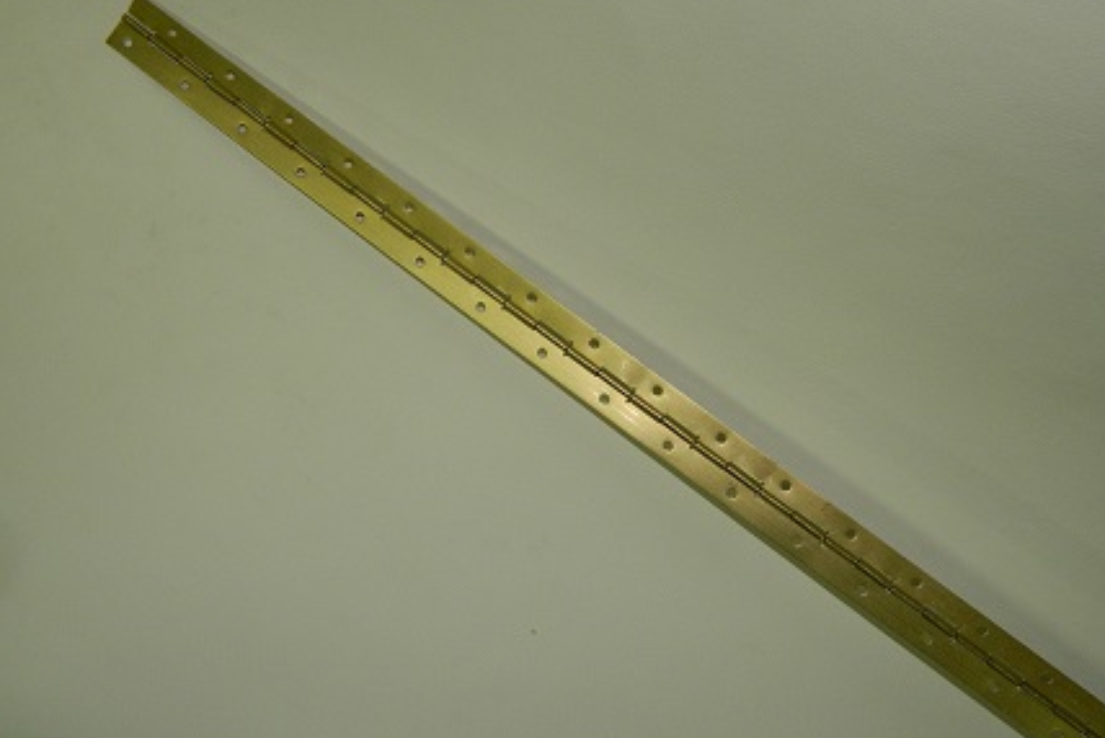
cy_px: 338
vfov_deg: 31.2
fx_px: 1321
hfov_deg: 45.4
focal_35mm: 43
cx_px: 555
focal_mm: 7.3
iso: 200
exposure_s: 1/40
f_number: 3.5
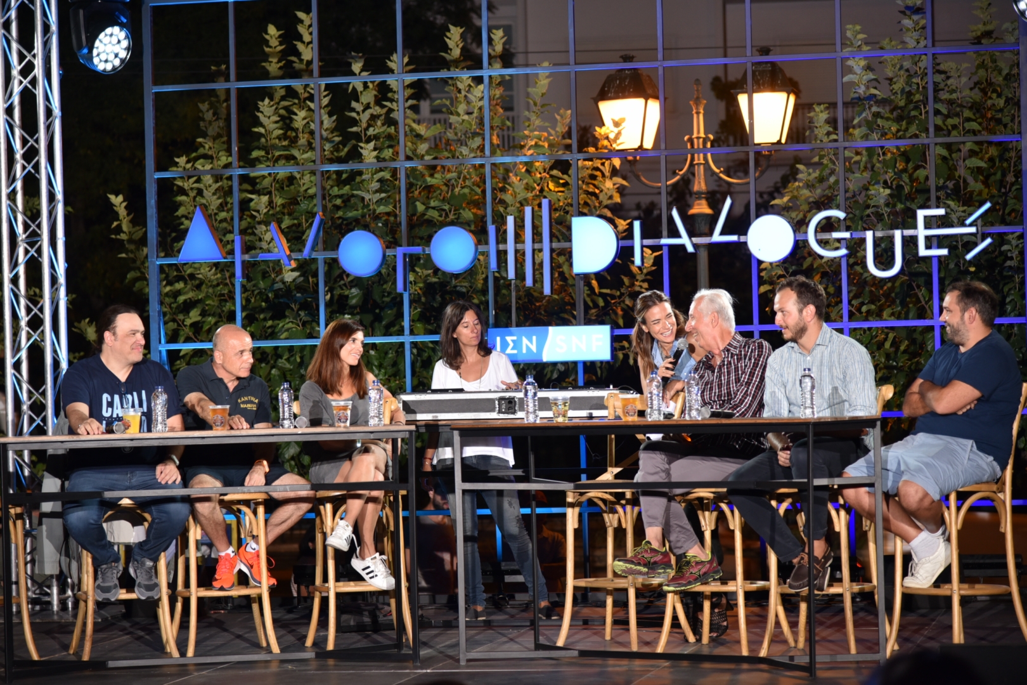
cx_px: 514
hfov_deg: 20.4
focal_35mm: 100
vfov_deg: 13.7
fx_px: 2853
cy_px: 342
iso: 640
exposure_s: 1/80
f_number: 4
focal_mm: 100
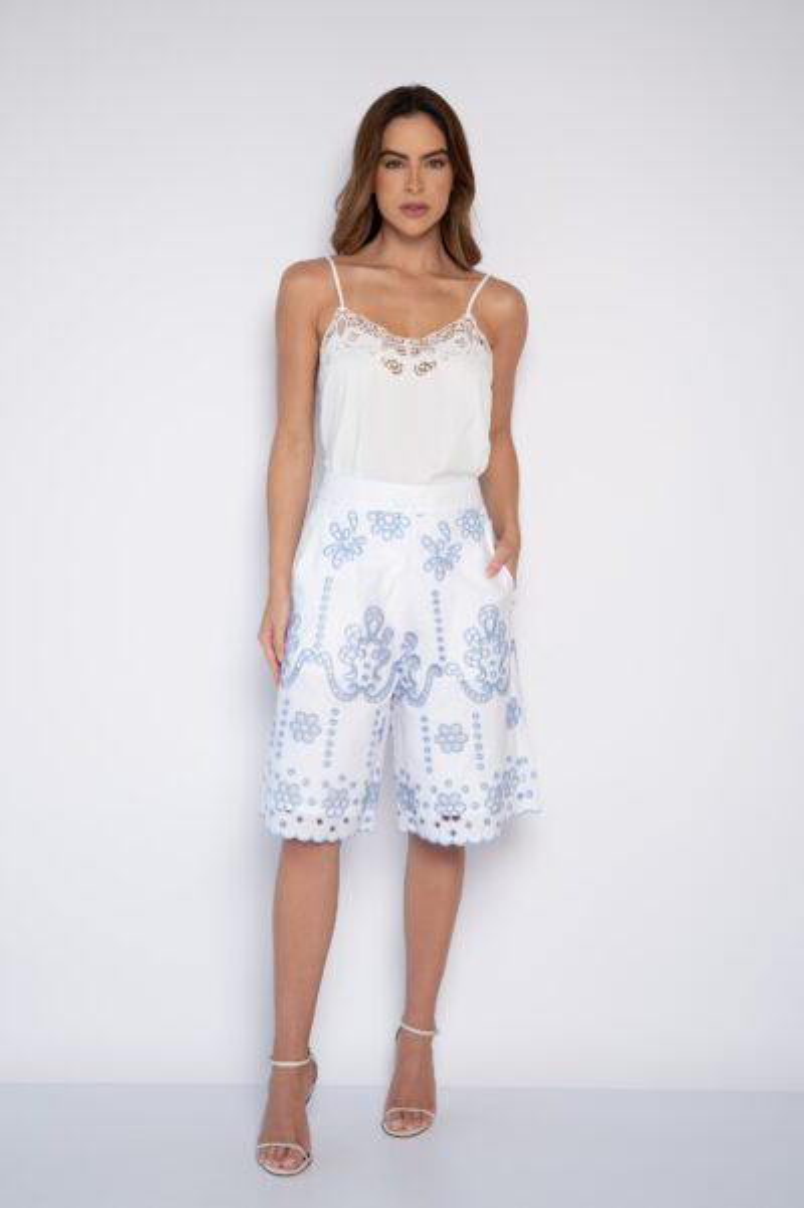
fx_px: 1844
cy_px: 604
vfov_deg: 36.3
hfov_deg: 24.6
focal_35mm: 55
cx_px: 402
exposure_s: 1/160
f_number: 3.2
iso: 250
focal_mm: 55
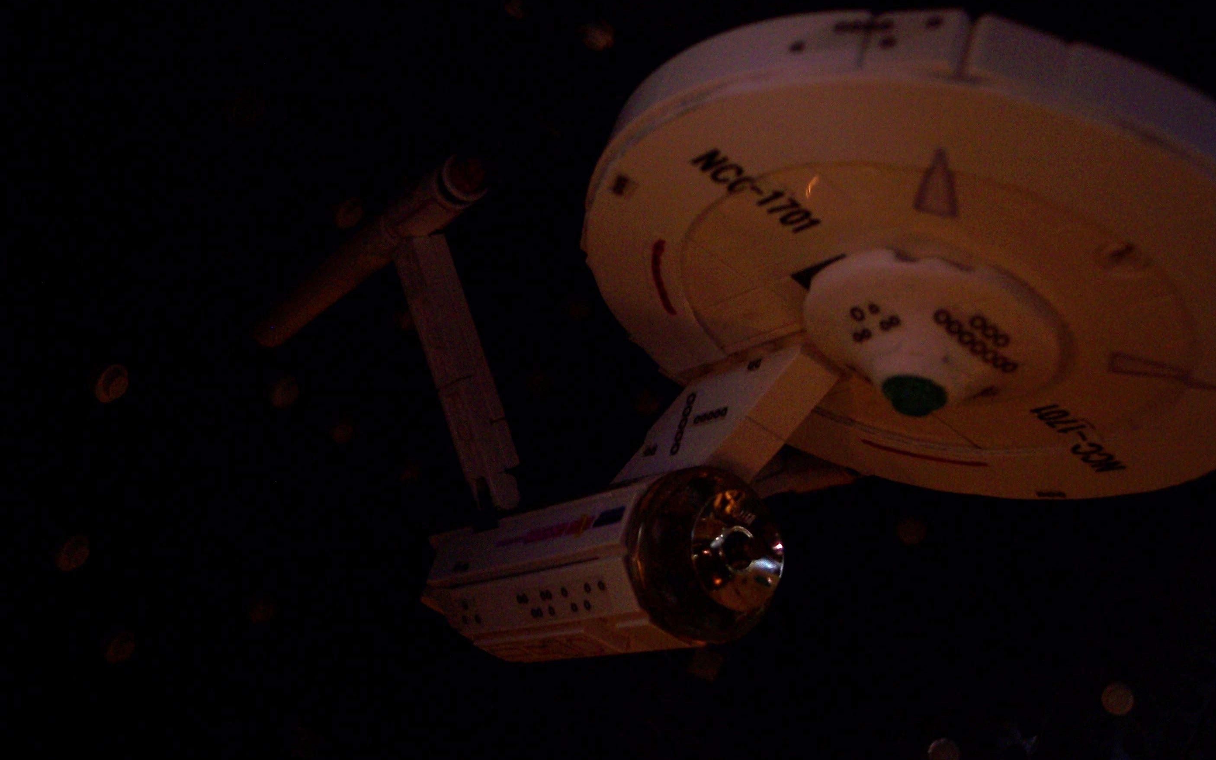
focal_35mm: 42
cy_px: 356
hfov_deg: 47.2
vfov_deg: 30.5
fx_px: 1392
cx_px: 604
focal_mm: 8
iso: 100
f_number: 2.8
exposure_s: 1/60
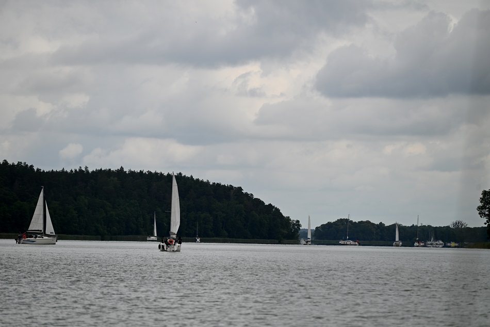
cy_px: 164
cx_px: 245
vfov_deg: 6.5
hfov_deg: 9.8
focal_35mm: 210
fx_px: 2859
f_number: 5.6
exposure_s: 1/1000
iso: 125
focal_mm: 210
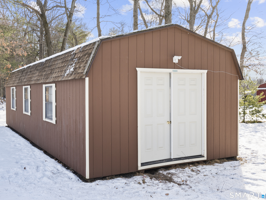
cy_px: 100
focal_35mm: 38
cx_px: 124
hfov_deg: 48.9
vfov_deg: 37.7
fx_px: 292
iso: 200
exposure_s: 1/20
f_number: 9
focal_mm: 35
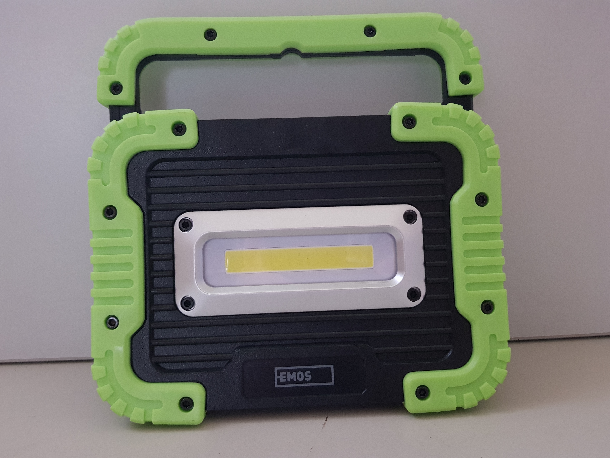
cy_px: 229
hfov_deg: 67.3
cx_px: 305
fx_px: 458
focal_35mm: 26
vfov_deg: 53.1
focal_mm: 4.2
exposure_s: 1/10
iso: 250
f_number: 1.7
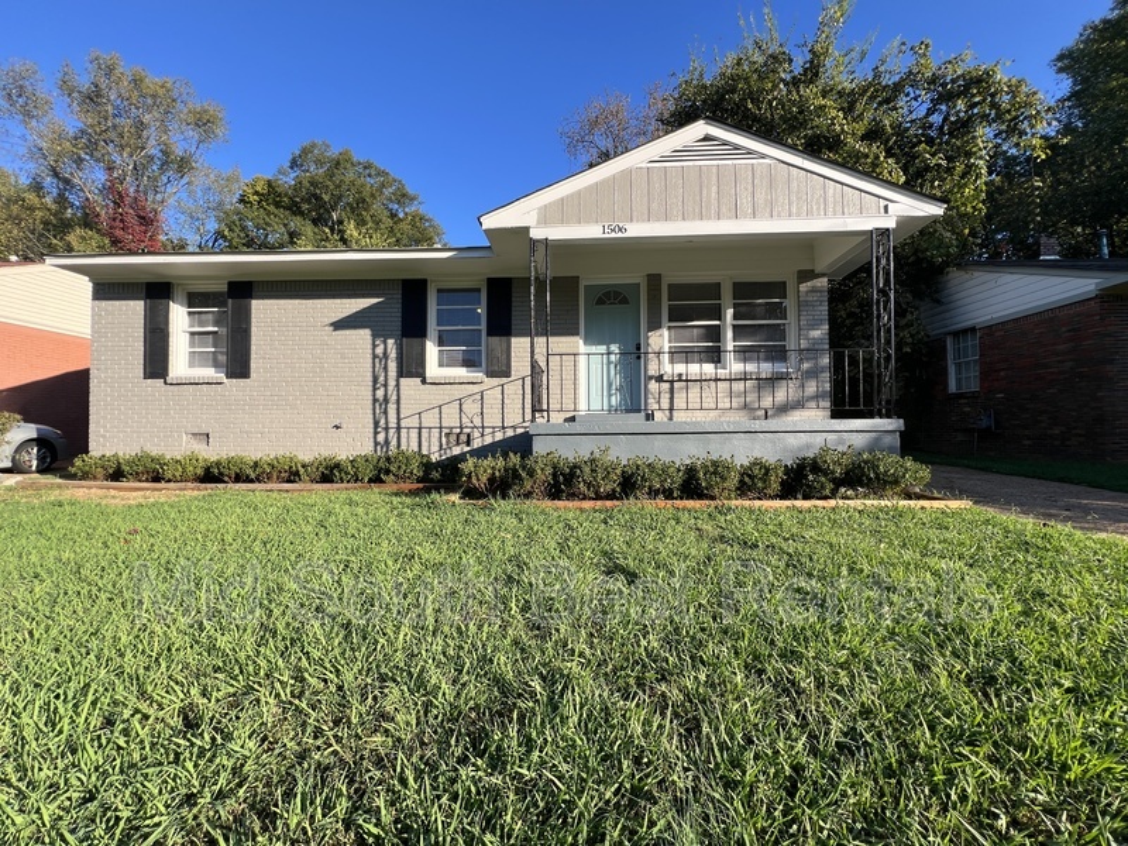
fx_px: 424
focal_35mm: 13
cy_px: 423
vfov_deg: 89.9
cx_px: 564
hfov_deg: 106.2
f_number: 1.8
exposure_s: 1/552
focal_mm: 1.57
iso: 32
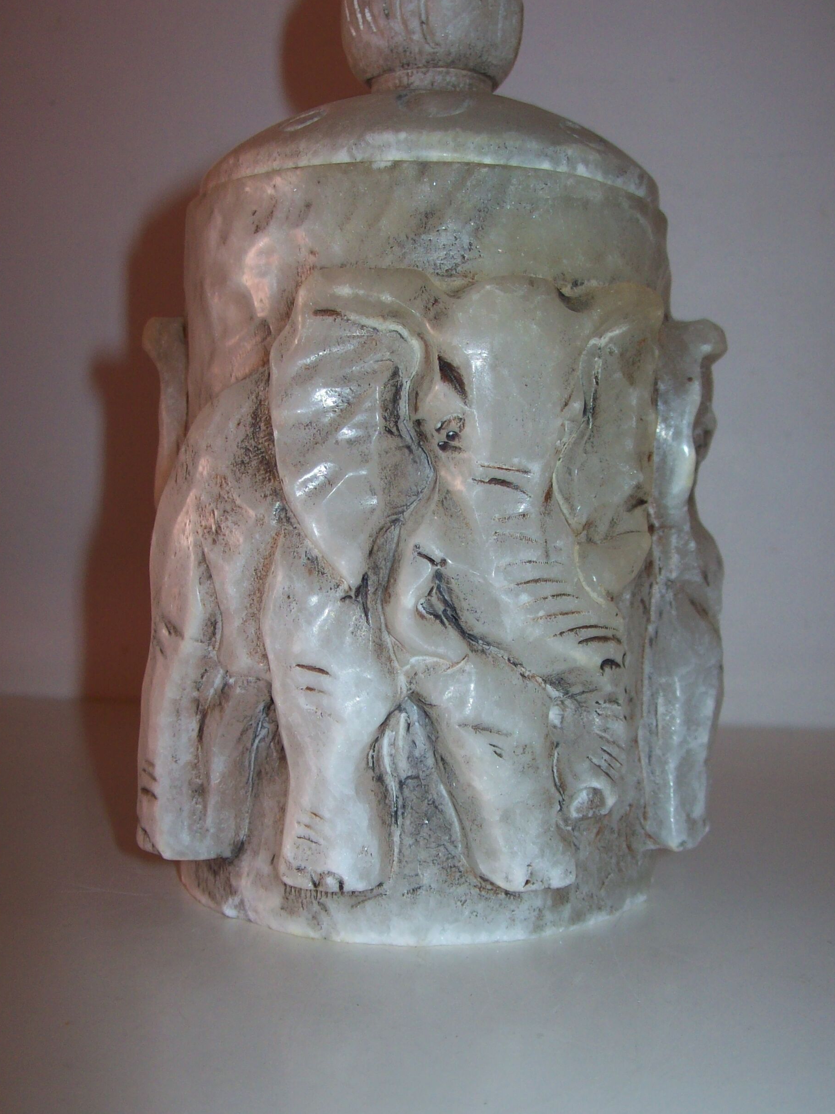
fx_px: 1352
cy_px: 553
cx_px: 430
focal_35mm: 42
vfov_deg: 44.8
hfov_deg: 34.3
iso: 80
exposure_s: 1/64
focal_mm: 6
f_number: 2.7
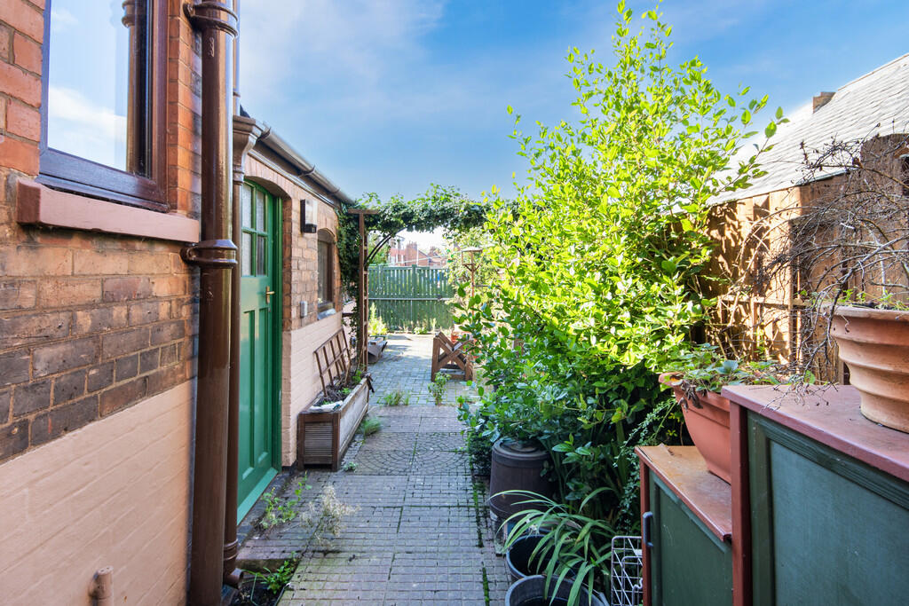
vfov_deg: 70.5
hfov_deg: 93.3
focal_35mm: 17
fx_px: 429
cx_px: 454
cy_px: 303
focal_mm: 11.5
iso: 100
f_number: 8
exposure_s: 1/15
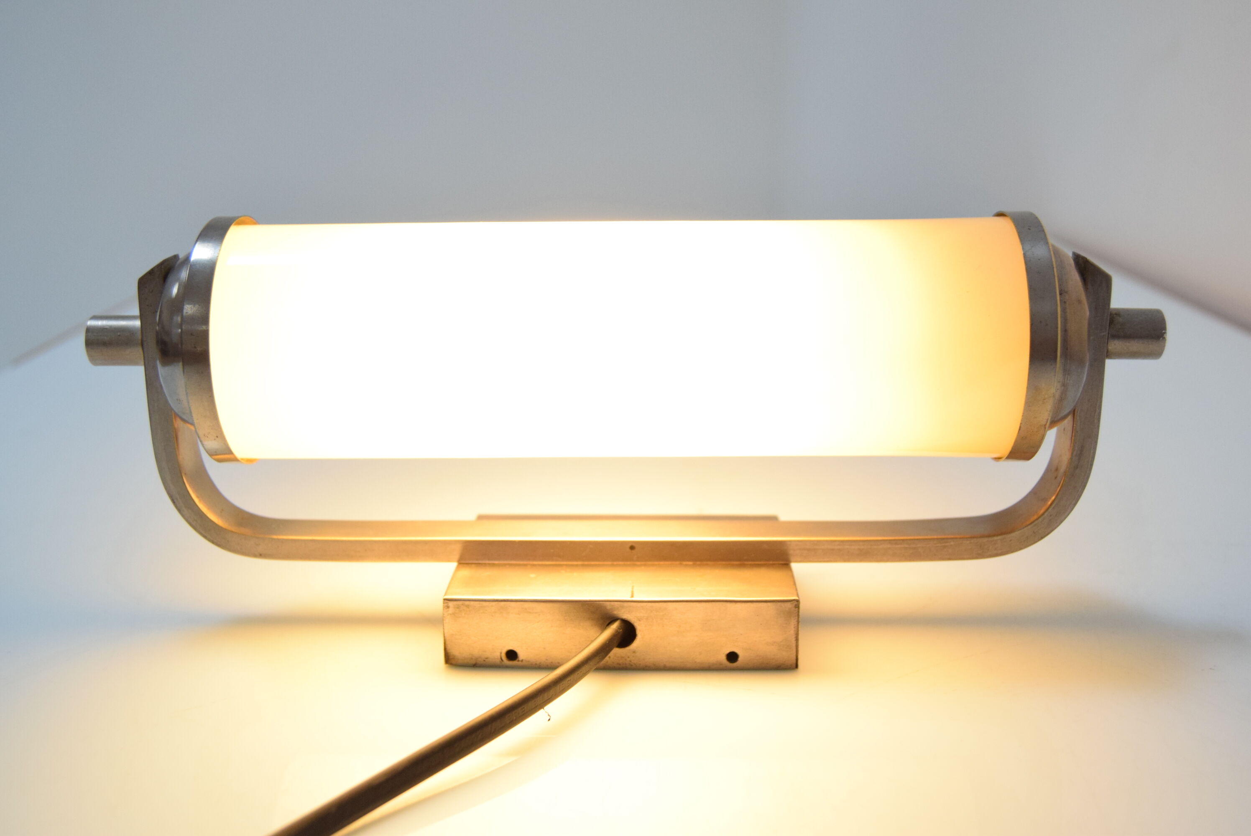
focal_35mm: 39
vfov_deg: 34.3
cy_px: 418
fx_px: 1356
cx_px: 626
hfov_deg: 49.5
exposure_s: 1/100
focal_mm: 26
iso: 1600
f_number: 5
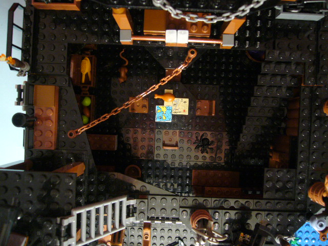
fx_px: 332
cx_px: 164
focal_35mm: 35
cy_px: 123
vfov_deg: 40.7
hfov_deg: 52.6
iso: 200
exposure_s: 1/8
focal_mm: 5.8
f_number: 2.8
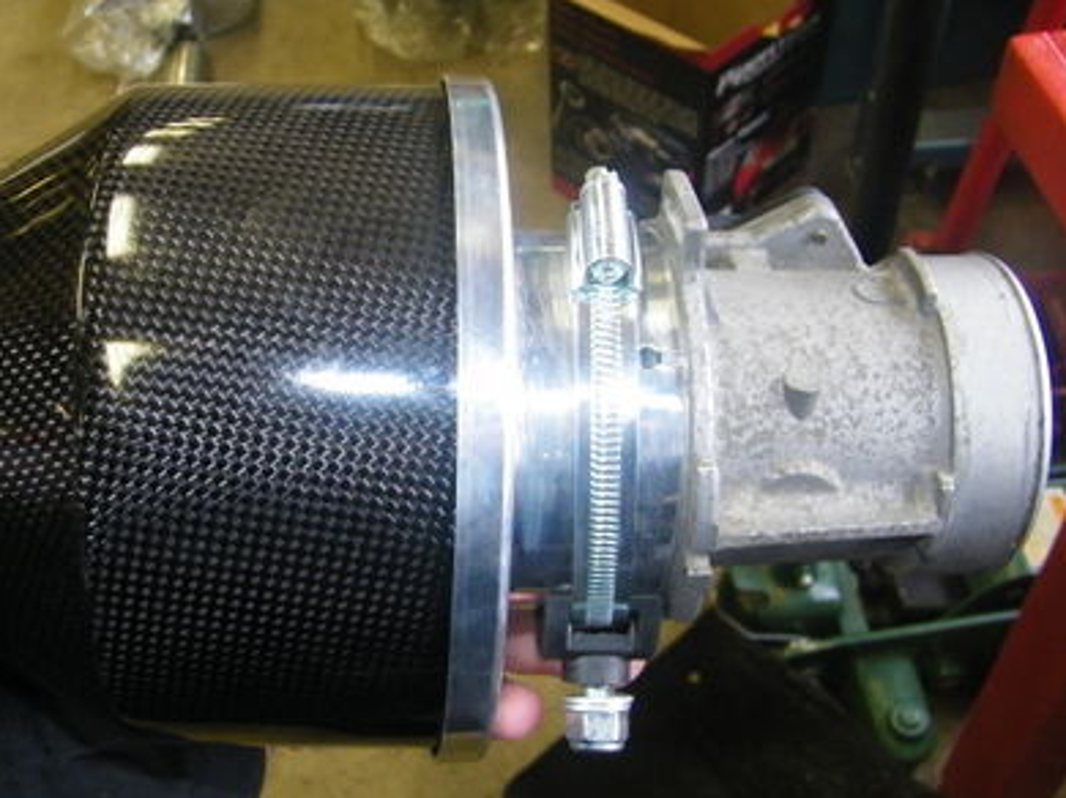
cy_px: 391
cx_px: 391
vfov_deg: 31.5
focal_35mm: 46
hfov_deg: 40.9
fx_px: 1416
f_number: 3.5
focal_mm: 5
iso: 200
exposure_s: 1/30
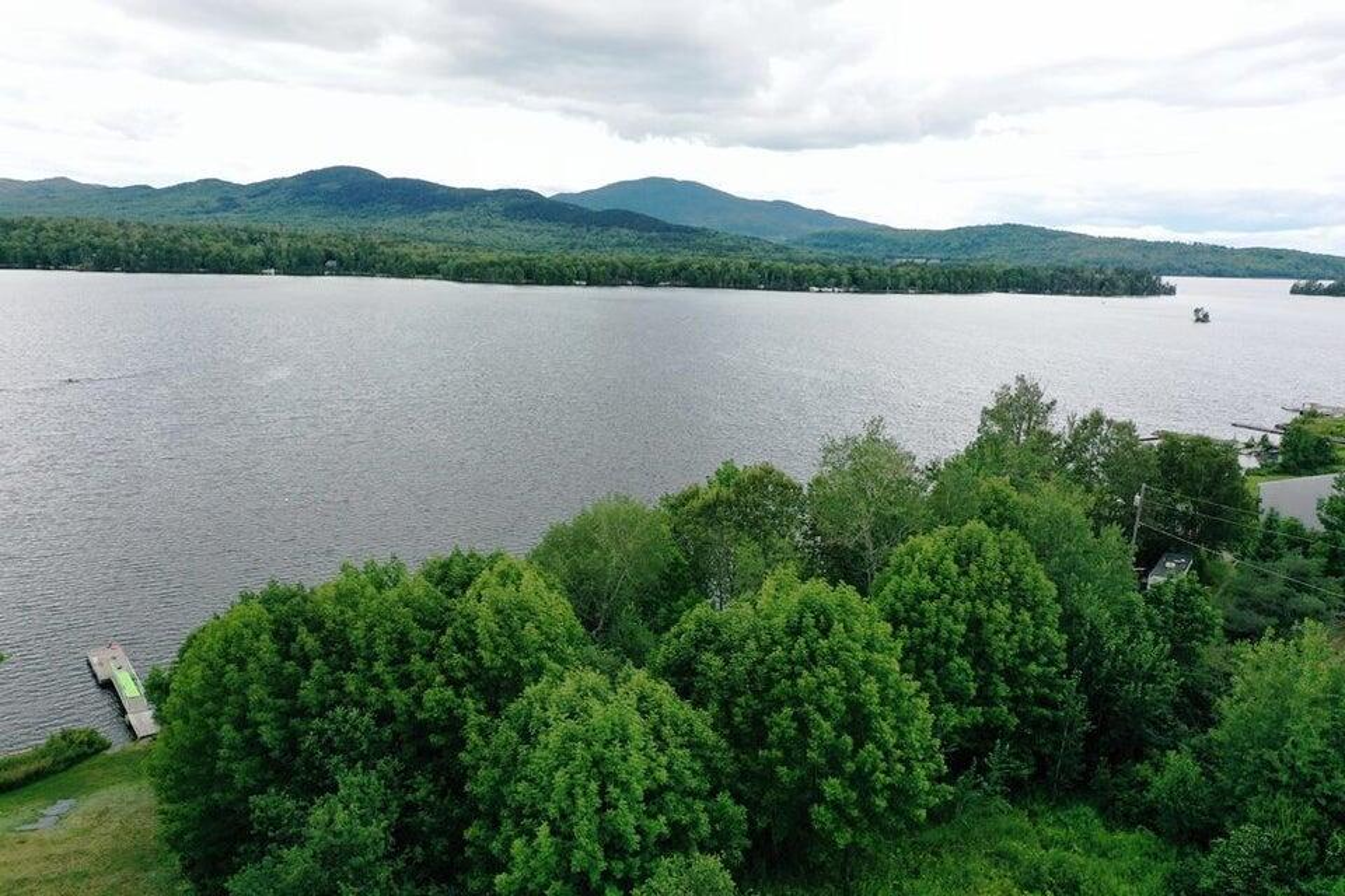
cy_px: 448
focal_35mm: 28
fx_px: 1046
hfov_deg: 65.5
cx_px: 672
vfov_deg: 46.4
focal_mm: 10.26
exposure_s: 1/500
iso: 400
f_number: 6.3
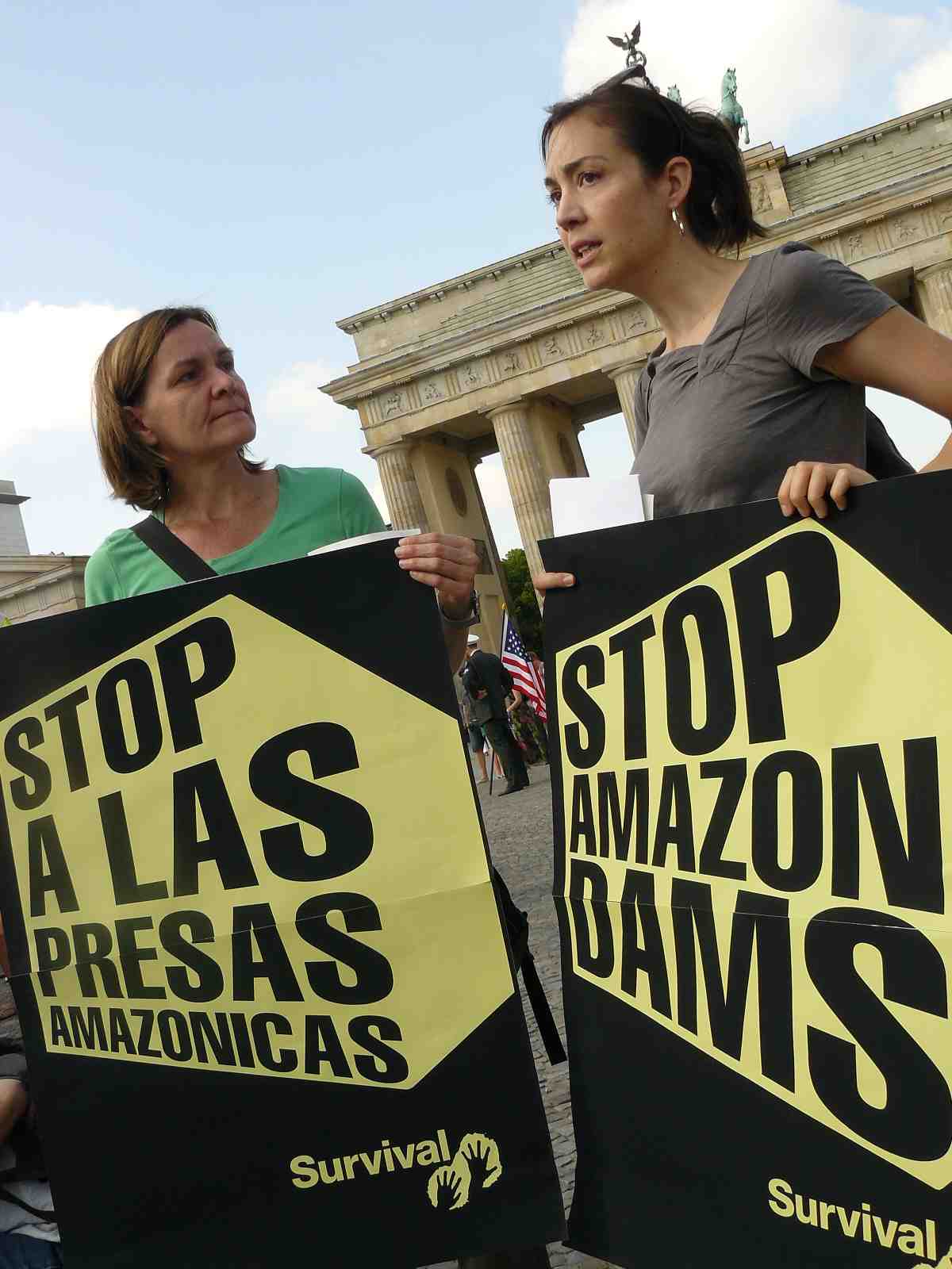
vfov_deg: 51.4
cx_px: 476
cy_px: 634
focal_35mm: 36
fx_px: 1320
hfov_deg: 39.7
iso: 100
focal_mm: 6
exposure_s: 1/200
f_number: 5
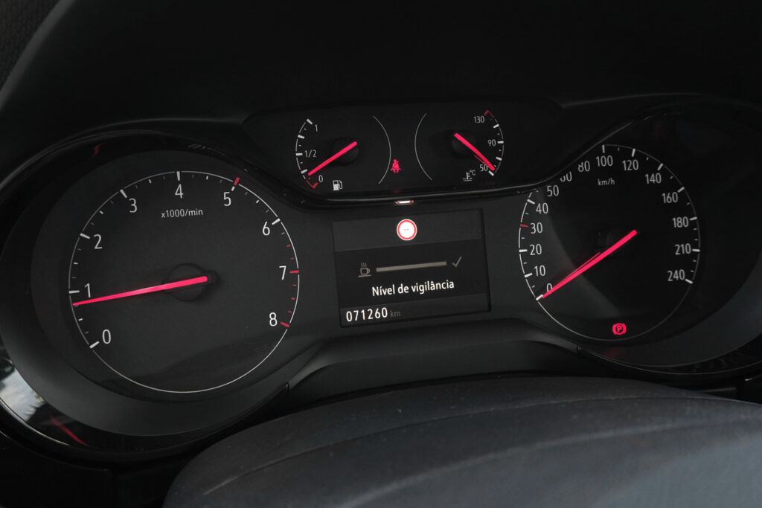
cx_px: 381
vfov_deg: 42.3
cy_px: 254
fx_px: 656
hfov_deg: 60.3
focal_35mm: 31
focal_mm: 20.9
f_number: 7.1
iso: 2000
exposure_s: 1/100
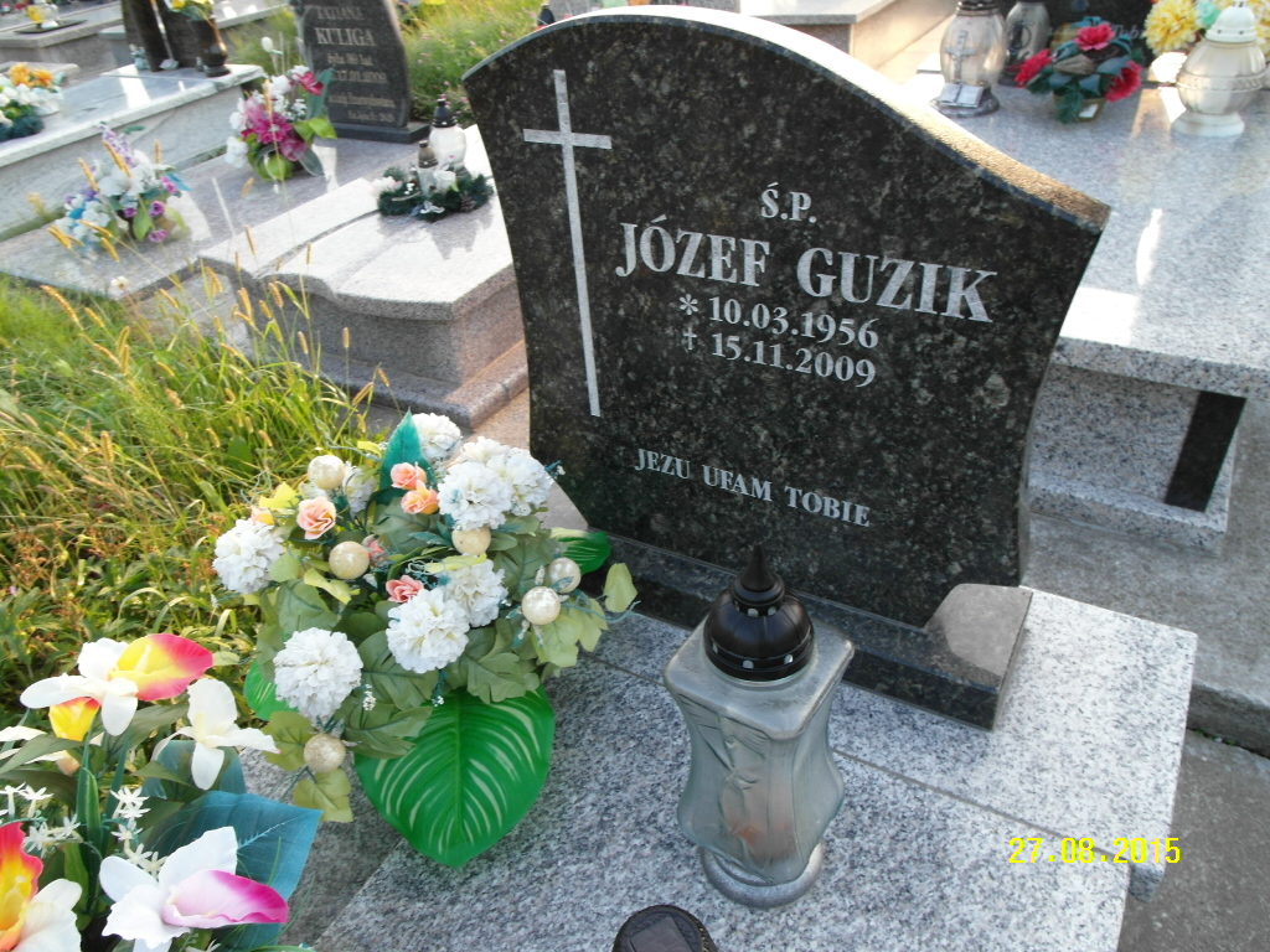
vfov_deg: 56.8
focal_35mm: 24
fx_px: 881
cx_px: 635
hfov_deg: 71.6
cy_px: 476
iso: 100
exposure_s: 1/60
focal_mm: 5.2
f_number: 3.4
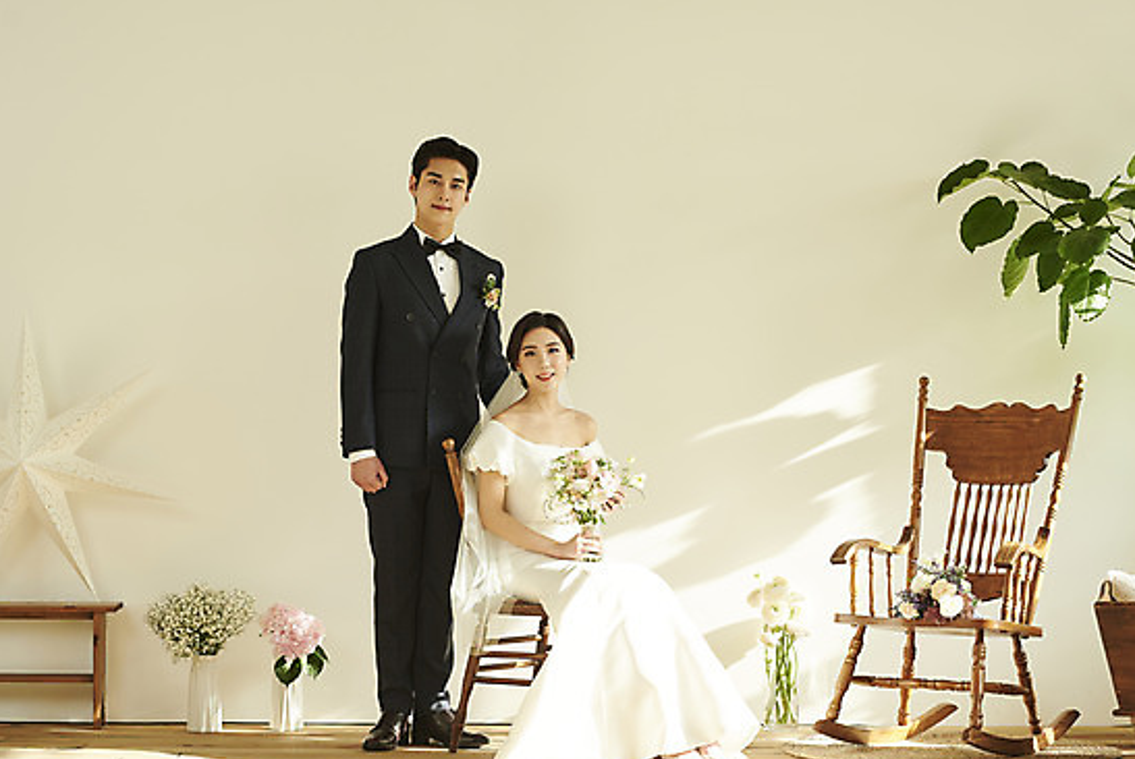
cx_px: 549
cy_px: 409
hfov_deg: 21.9
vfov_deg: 14.7
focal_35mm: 93
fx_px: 2935
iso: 250
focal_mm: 85
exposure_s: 1/125
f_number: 4
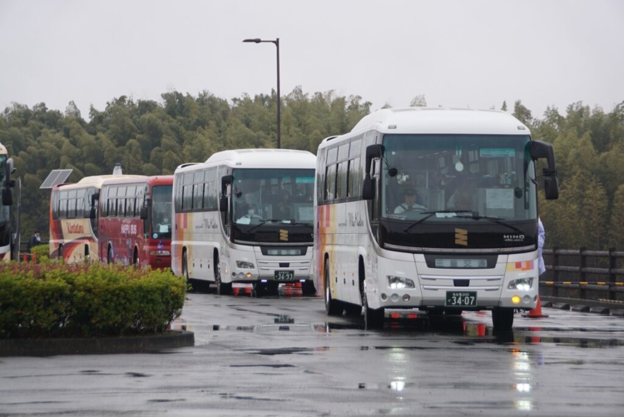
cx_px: 312
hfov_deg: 13.7
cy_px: 208
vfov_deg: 9.2
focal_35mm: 150
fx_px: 2601
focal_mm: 100
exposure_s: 1/160
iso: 100
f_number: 5.6
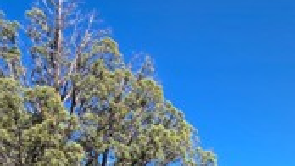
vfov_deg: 19.6
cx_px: 376
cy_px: 259
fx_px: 407
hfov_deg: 31.5
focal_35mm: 52
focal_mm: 2.2
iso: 40
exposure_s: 1/1350
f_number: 1.9
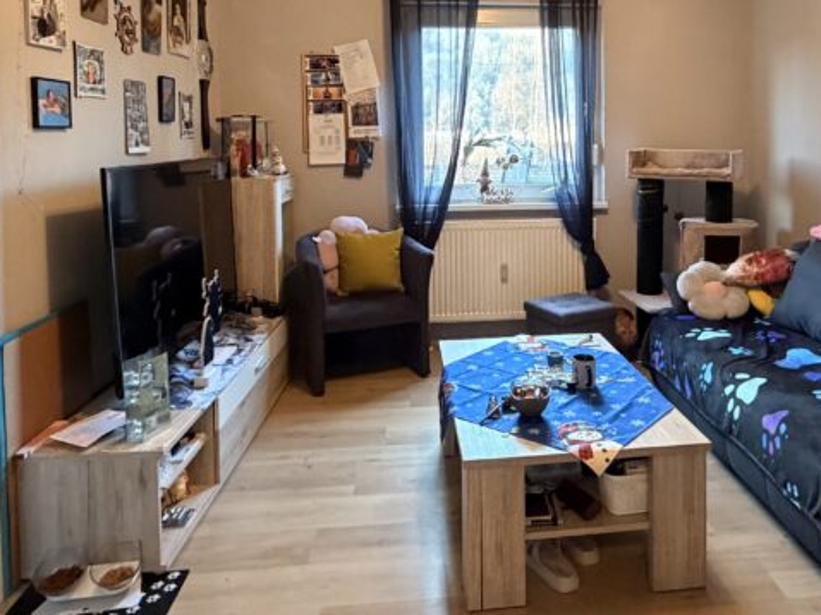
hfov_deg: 59.4
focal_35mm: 30
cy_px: 163
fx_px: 711
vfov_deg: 45.3
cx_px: 500
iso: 800
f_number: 2.2
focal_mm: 2.22
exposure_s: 1/50
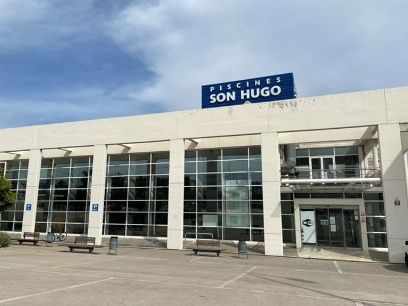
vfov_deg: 53.1
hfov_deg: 67.3
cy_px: 153
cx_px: 204
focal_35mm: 26
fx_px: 307
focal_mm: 4.2
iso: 32
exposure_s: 1/6897
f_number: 1.6
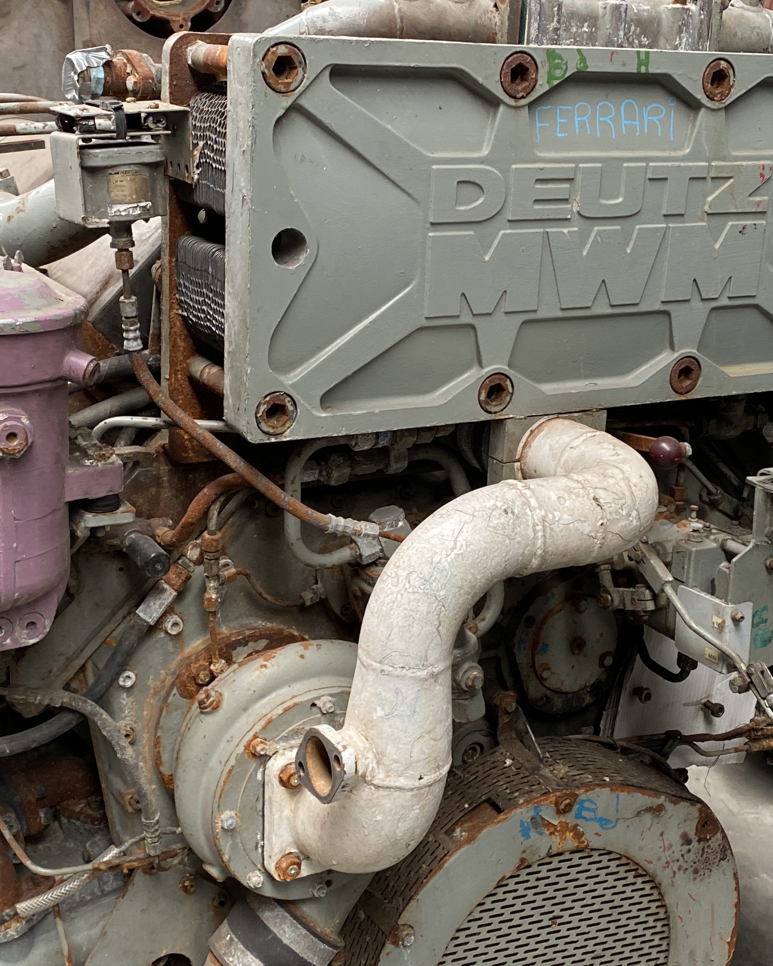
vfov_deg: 36.7
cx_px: 394
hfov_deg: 29.7
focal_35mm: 51
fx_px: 1458
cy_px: 479
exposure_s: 1/110
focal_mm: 4.25
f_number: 1.8
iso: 125
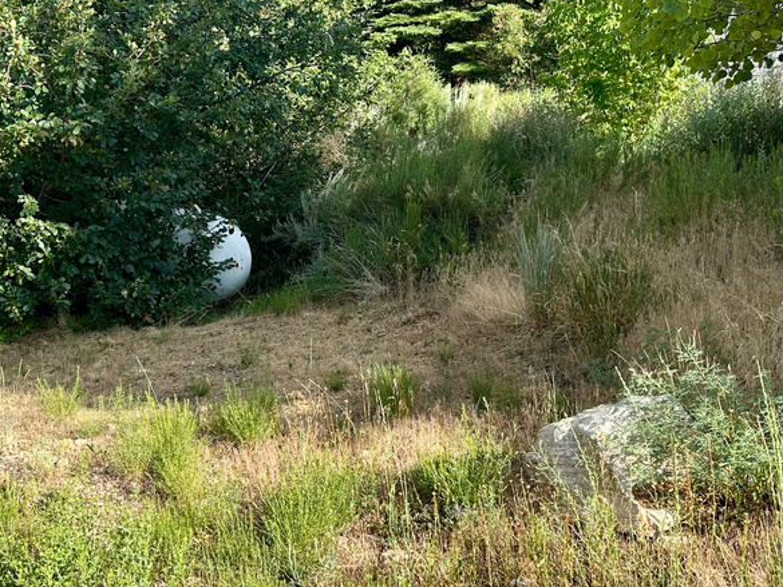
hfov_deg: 44.6
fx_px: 950
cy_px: 281
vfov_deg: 34.4
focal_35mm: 42
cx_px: 332
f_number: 1.78
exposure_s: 1/1721
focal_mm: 6.86
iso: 80
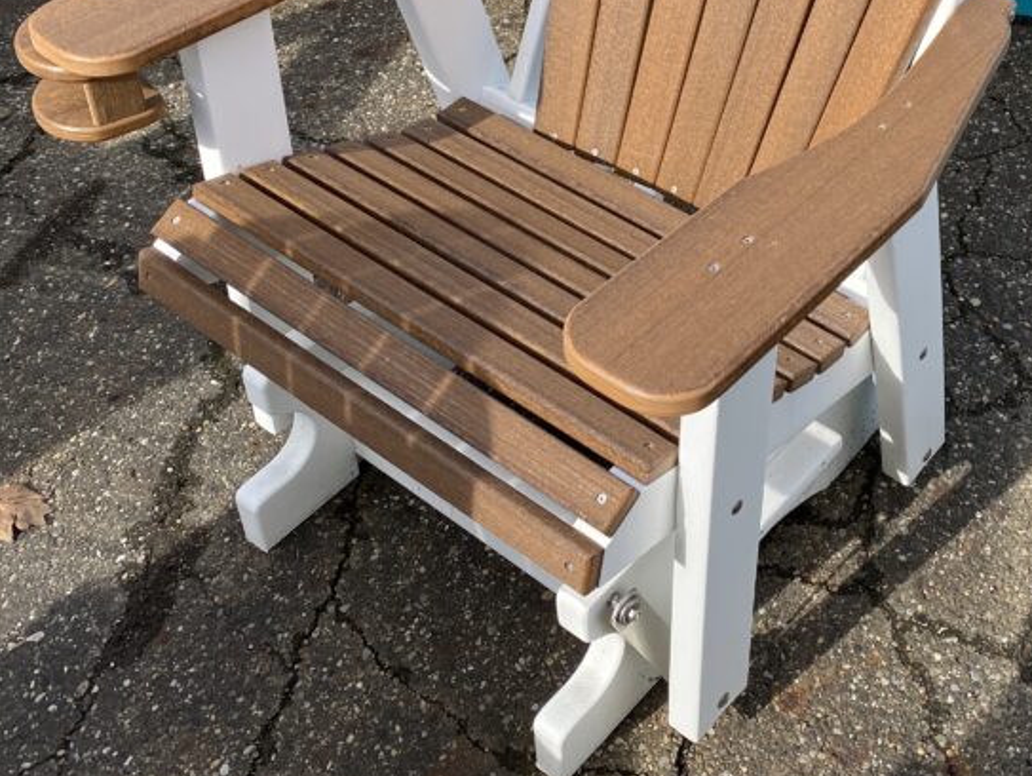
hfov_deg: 37.6
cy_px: 97
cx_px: 817
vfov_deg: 28.7
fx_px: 1462
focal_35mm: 49
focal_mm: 4.25
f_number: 1.8
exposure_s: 1/1927
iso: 32
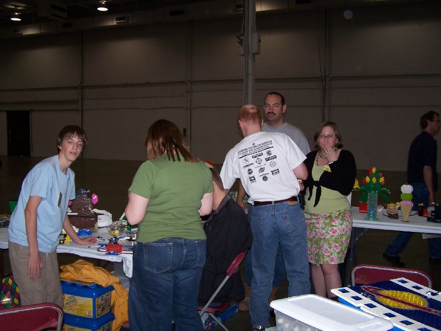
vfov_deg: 37.7
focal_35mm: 38
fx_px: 484
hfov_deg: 49.0
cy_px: 166
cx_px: 220
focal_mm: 6.3
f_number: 2.8
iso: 80
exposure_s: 1/60
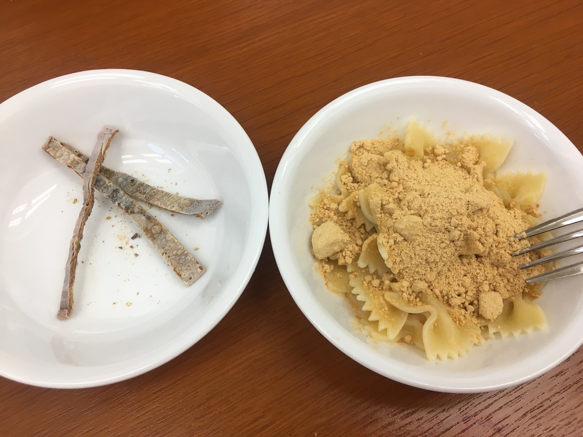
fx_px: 488
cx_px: 292
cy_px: 218
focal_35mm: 29
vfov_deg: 48.2
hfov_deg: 61.7
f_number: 2.2
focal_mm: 4.15
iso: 25
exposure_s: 1/30
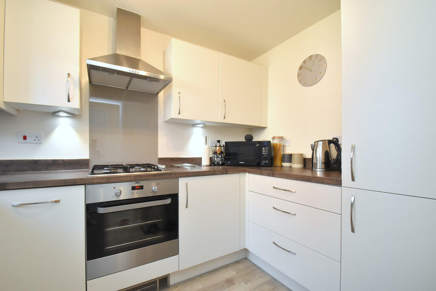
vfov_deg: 77.3
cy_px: 146
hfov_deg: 100.4
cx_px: 218
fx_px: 182
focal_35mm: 15
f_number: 9
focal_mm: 10
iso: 1600
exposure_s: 1/60
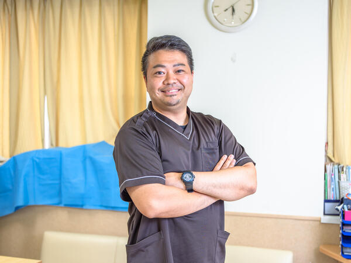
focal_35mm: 50
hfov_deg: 38.2
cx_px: 176
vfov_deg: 29.1
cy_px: 132
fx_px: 507
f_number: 1.7
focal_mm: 25
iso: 200
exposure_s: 1/160
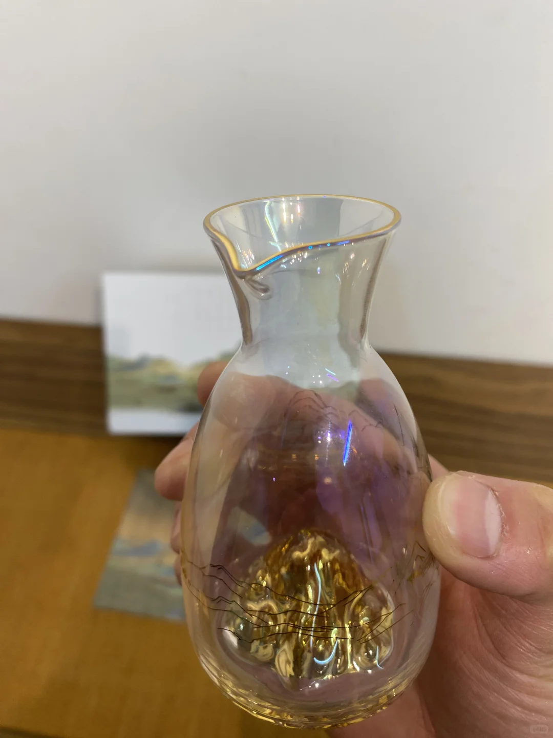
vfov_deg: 67.3
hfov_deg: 53.1
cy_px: 369
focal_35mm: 26
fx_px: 554
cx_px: 276
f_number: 1.8
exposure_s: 1/100
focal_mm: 4.25
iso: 100
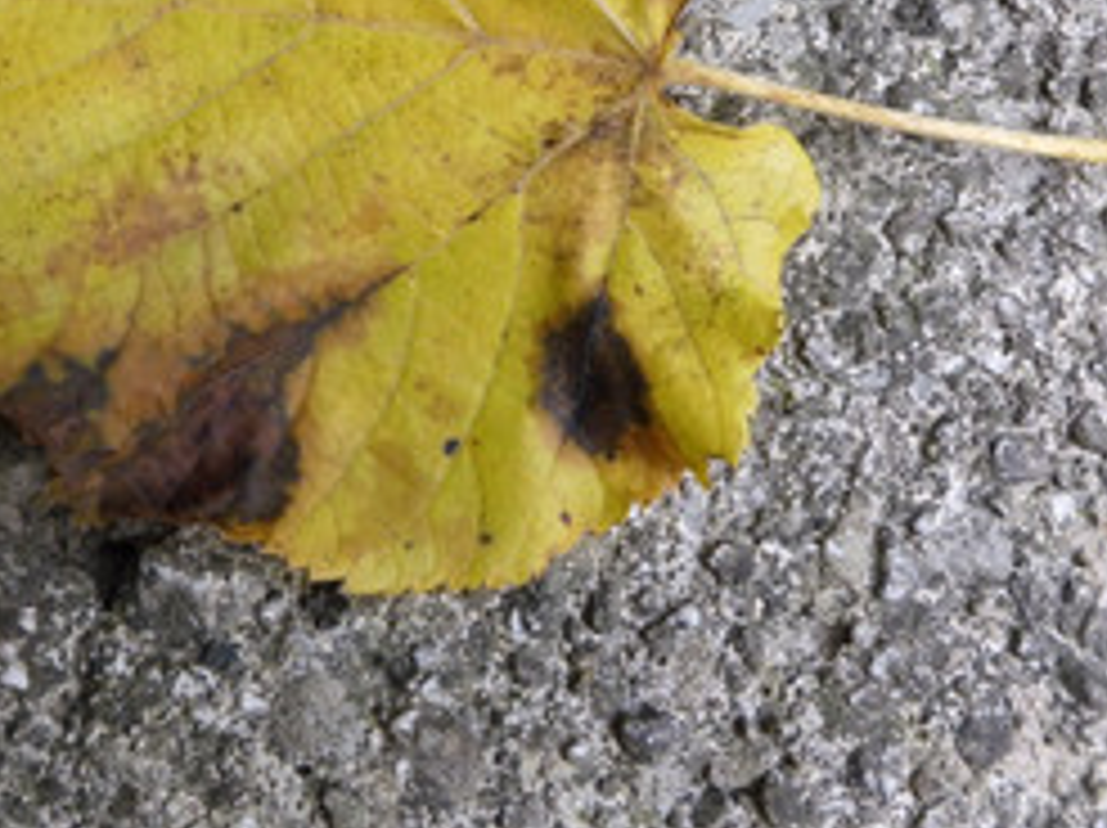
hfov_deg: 33.0
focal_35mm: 57
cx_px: 243
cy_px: 137
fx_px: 1821
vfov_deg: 25.1
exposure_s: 1/60
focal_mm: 4.9
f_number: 3.3
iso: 320
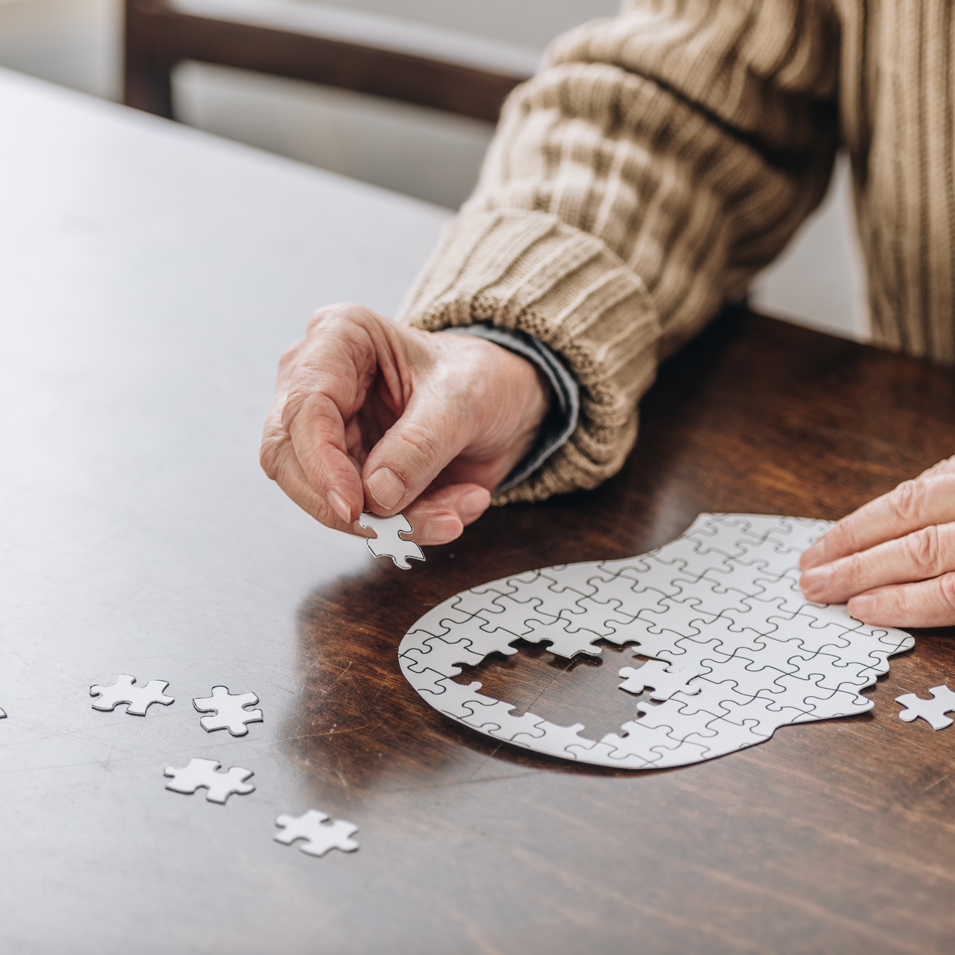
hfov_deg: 13.4
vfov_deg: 13.4
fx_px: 4058
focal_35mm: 130
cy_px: 478
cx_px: 595
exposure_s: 1/200
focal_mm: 102
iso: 100
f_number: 2.8
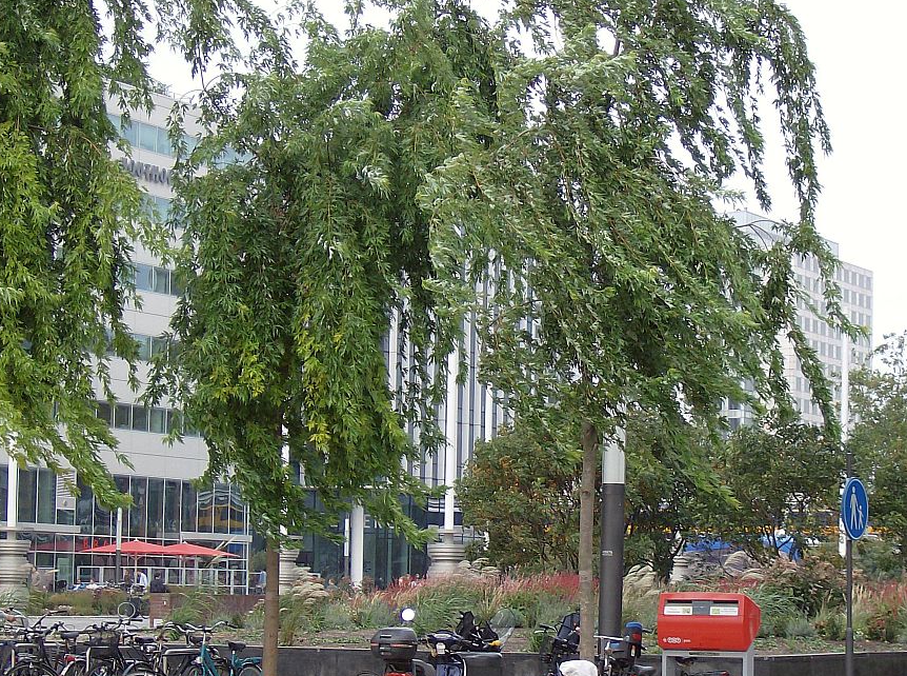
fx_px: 2640
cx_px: 489
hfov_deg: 19.5
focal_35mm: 101
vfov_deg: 14.6
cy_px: 399
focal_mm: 14.1
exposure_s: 1/331
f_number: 4.2
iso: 100
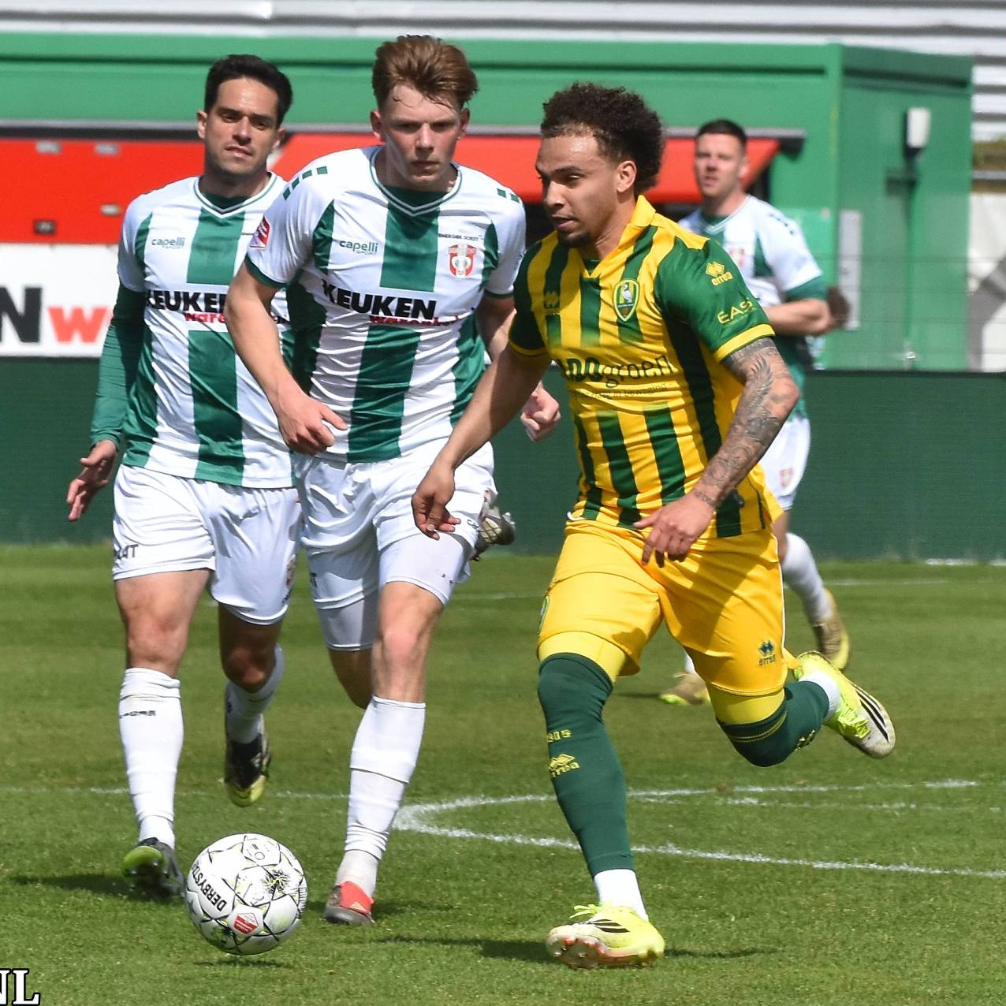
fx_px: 10719
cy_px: 503
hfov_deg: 5.4
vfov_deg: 5.4
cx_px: 435
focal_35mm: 326
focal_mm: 170
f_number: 6.3
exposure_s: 1/1600
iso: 400
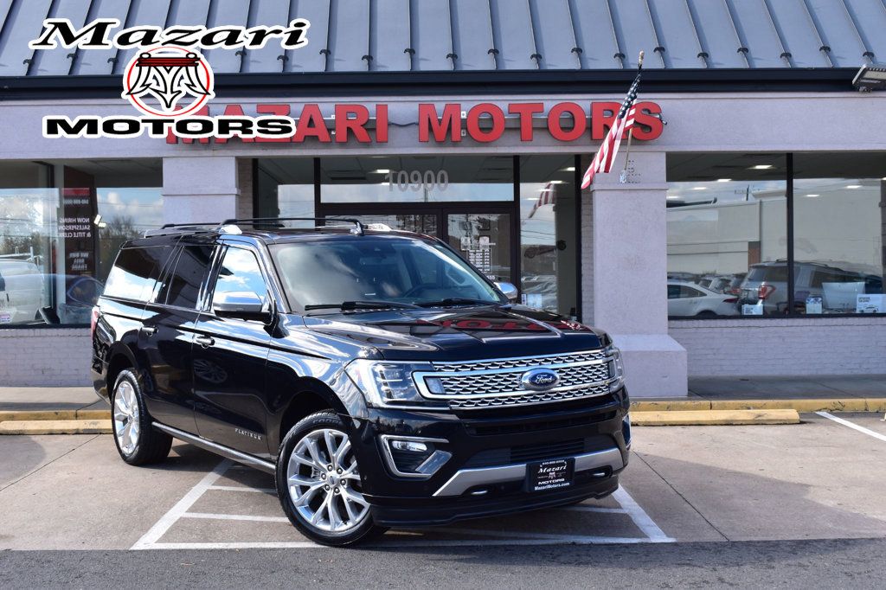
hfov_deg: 41.1
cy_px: 295
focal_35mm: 48
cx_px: 443
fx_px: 1181
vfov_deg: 28.1
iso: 400
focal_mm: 32
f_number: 10
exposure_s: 1/250
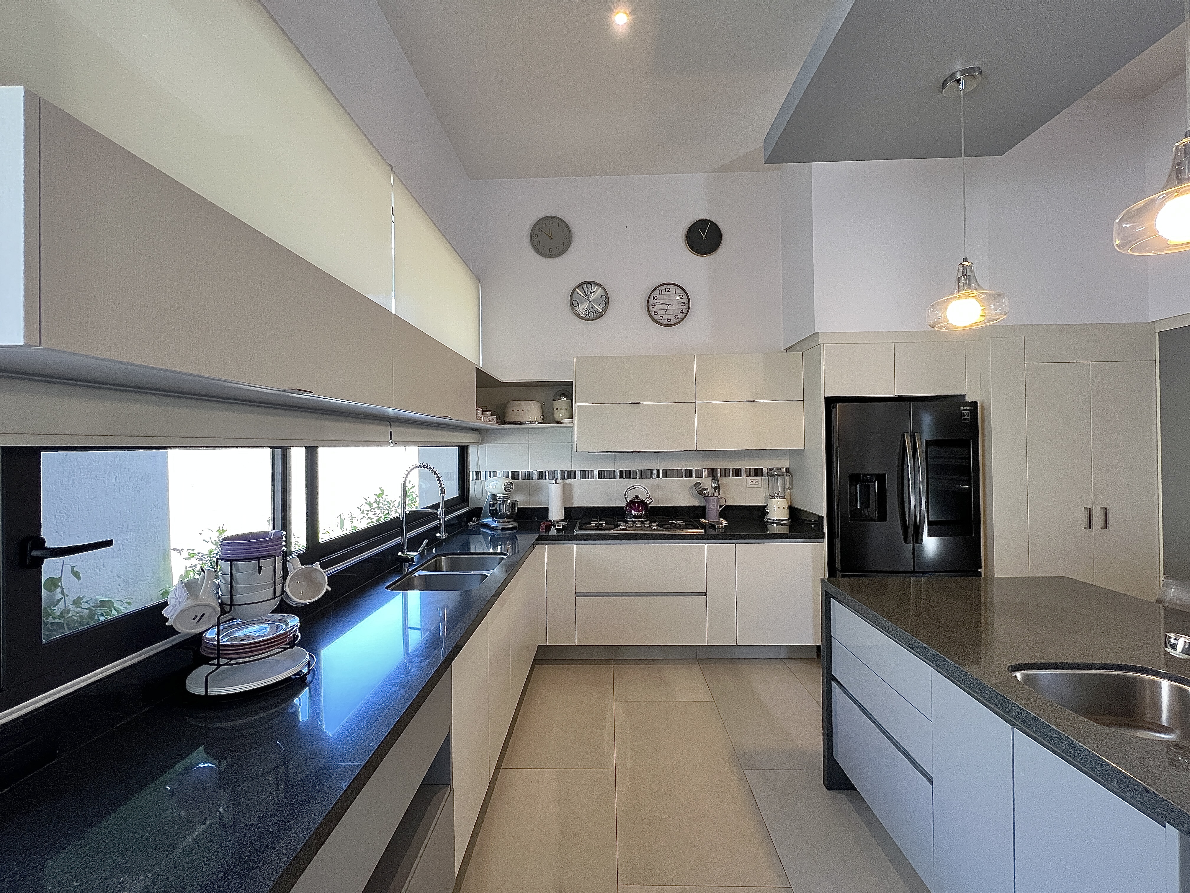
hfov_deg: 106.2
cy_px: 446
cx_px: 595
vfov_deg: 89.9
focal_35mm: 13
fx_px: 447
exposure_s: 1/120
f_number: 1.8
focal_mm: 1.57
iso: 200
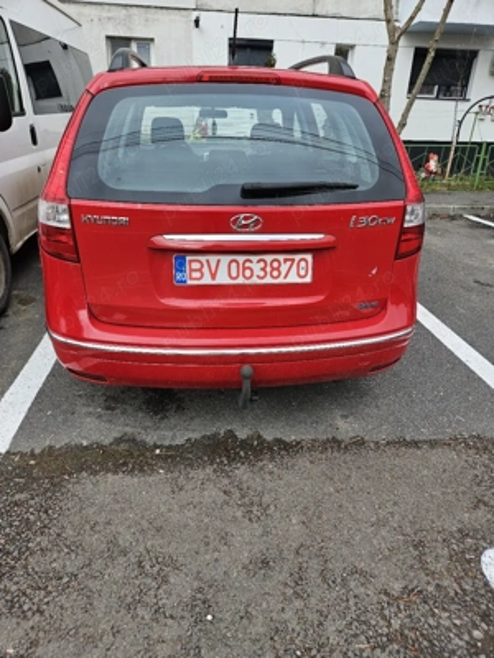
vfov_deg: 73.9
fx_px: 438
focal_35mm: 23
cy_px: 329
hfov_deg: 58.9
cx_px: 247
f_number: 1.8
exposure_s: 1/500
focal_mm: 5.4
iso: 40
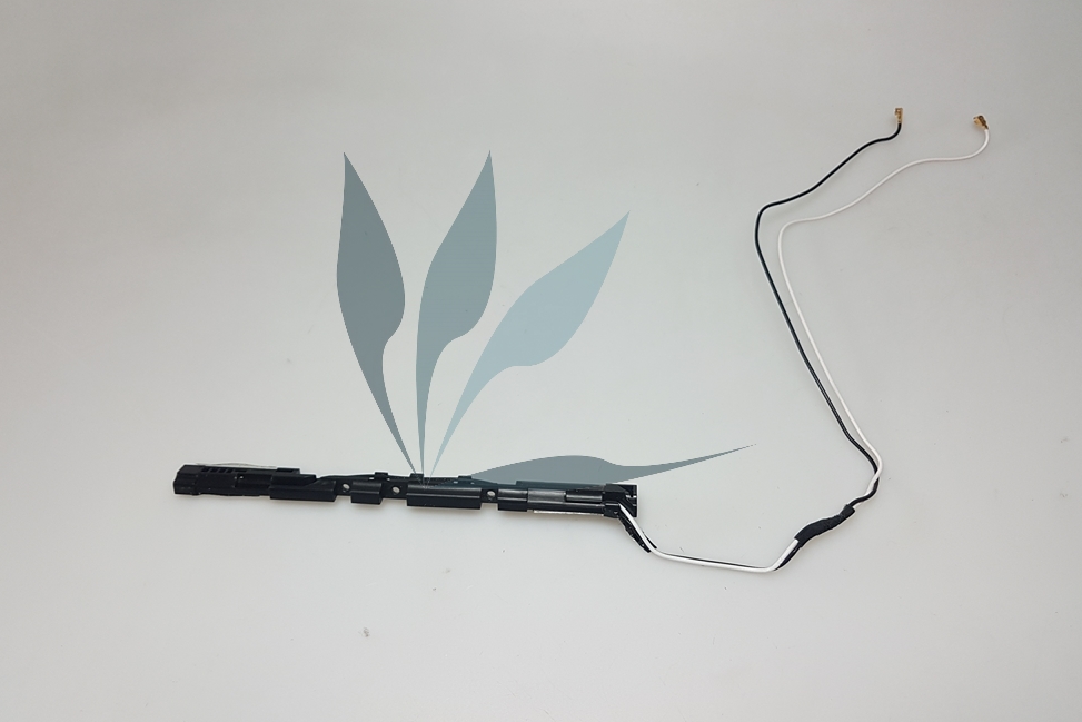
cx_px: 536
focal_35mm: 28
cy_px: 348
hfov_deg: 65.5
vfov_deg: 46.4
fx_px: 842
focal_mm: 4.2
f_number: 1.7
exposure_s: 1/100
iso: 50
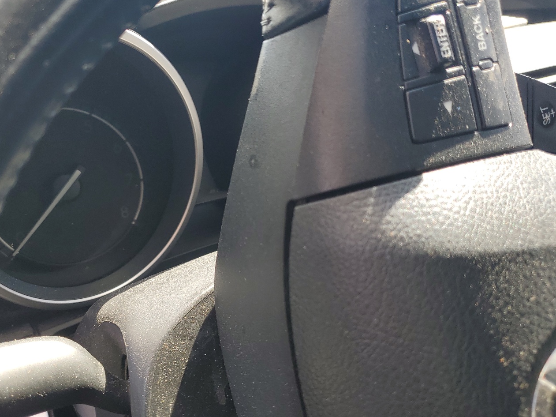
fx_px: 530
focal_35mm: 33
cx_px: 258
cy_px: 226
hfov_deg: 55.3
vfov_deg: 42.9
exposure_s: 1/192
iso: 50
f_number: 1.5
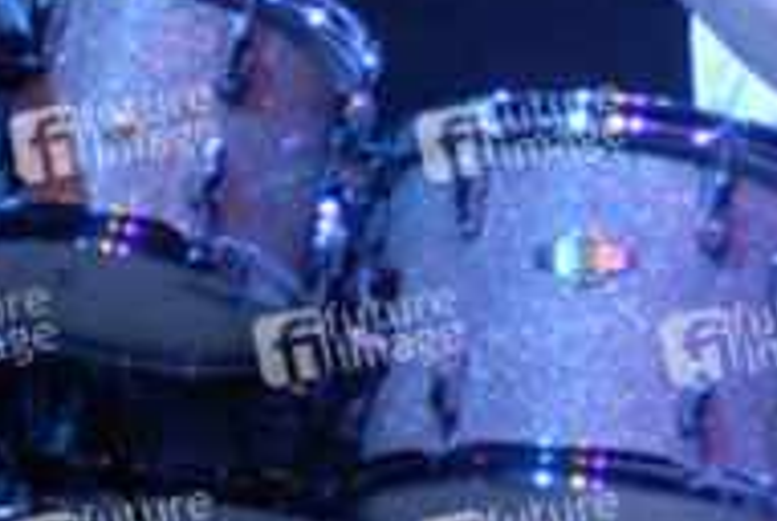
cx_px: 814
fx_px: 7980
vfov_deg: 3.7
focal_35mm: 369
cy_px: 33
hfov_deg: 5.6
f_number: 4.5
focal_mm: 105
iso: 800
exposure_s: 1/125
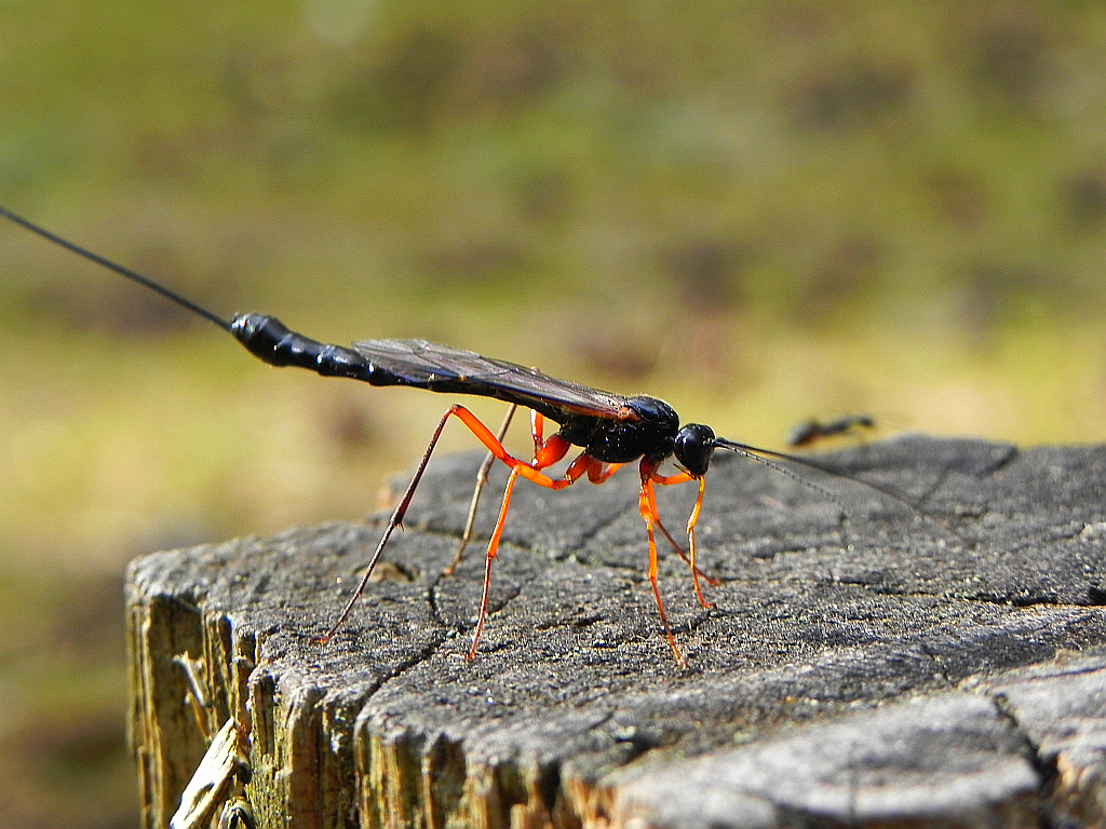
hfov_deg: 18.7
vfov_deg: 14.1
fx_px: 3355
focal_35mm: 105
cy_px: 414
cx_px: 553
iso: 160
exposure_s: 1/104
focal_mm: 18.8
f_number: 4
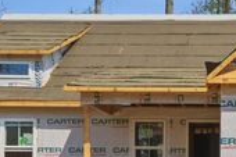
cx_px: 233
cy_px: 124
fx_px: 576
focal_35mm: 88
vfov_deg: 15.4
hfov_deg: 22.3
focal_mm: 20
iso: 250
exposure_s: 1/1600
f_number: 9
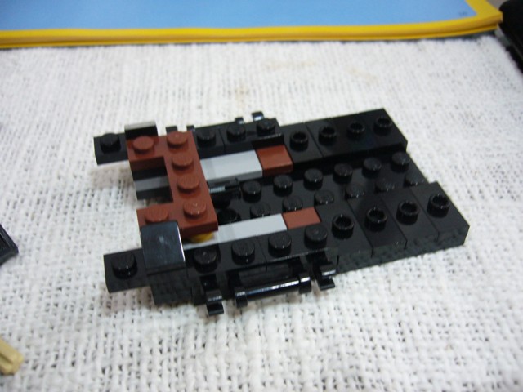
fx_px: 529
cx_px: 262
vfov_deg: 40.7
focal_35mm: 35
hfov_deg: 52.6
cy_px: 196
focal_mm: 5.8
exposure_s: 1/8
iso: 200
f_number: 2.8
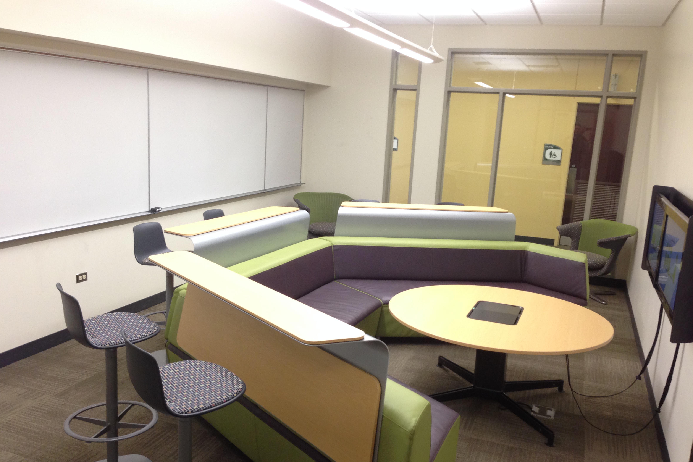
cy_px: 246
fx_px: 674
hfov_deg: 54.4
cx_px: 344
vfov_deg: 37.8
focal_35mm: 35
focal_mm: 4.12
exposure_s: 1/20
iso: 125
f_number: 2.4
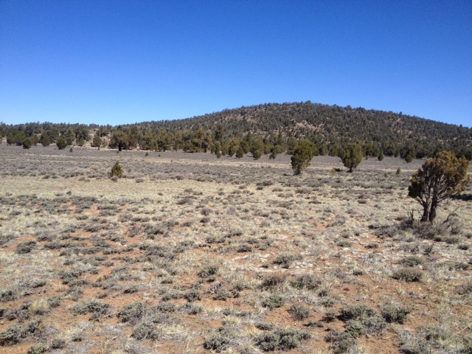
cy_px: 177
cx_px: 236
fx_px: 477
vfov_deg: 40.7
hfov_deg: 52.6
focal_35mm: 35
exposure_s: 1/2123
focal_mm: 4.28
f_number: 2.4
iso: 50
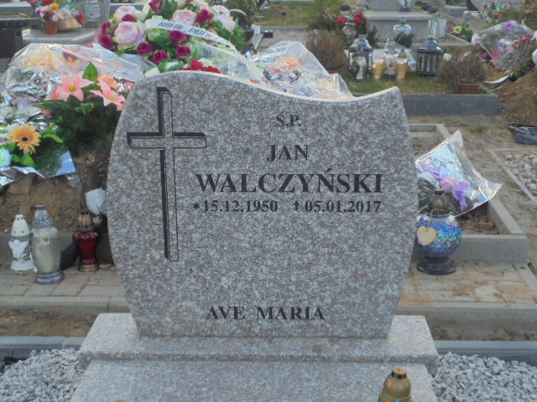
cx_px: 268
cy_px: 201
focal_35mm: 49
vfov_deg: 29.7
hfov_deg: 38.9
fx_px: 760
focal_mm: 8.9
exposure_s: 1/200
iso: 100
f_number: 4.8
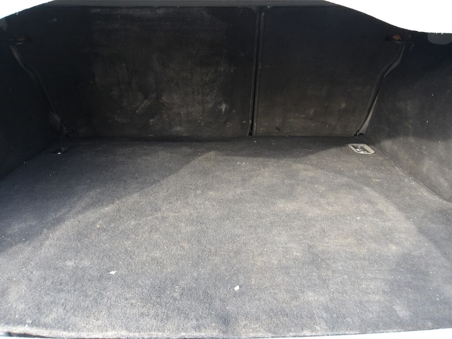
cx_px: 226
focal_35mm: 27
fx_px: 353
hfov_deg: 65.3
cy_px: 170
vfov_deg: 51.4
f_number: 3
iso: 186
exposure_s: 1/30
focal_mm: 4.9
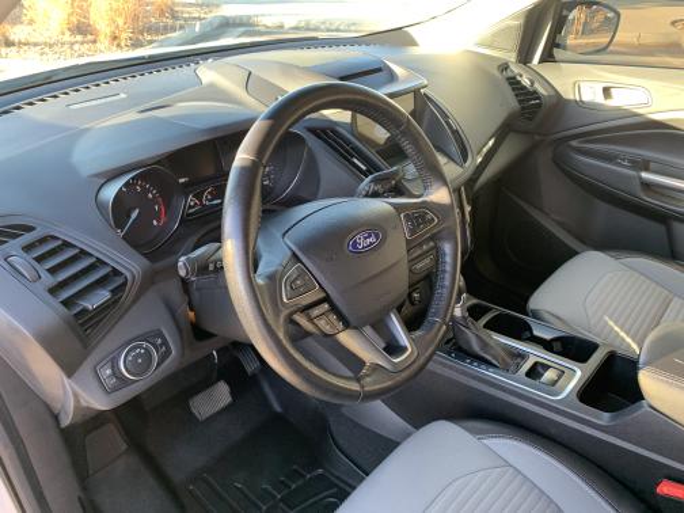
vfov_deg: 53.1
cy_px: 256
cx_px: 342
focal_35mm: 26
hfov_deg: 67.3
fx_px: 514
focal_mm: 4.25
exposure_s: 1/85
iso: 100
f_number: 1.8
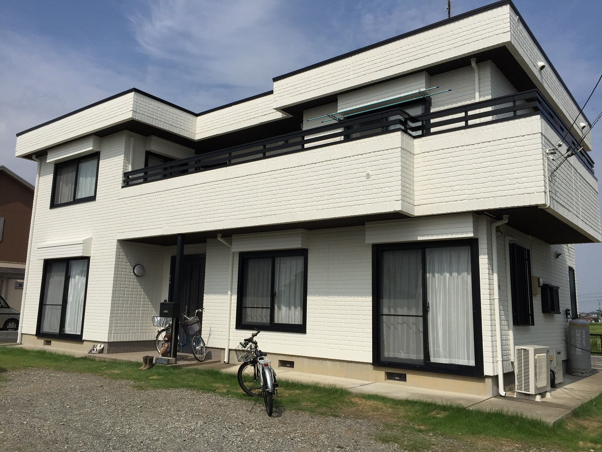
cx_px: 301
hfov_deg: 61.7
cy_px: 226
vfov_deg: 48.2
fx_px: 504
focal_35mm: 29
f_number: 2.2
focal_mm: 4.15
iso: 32
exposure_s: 1/5650
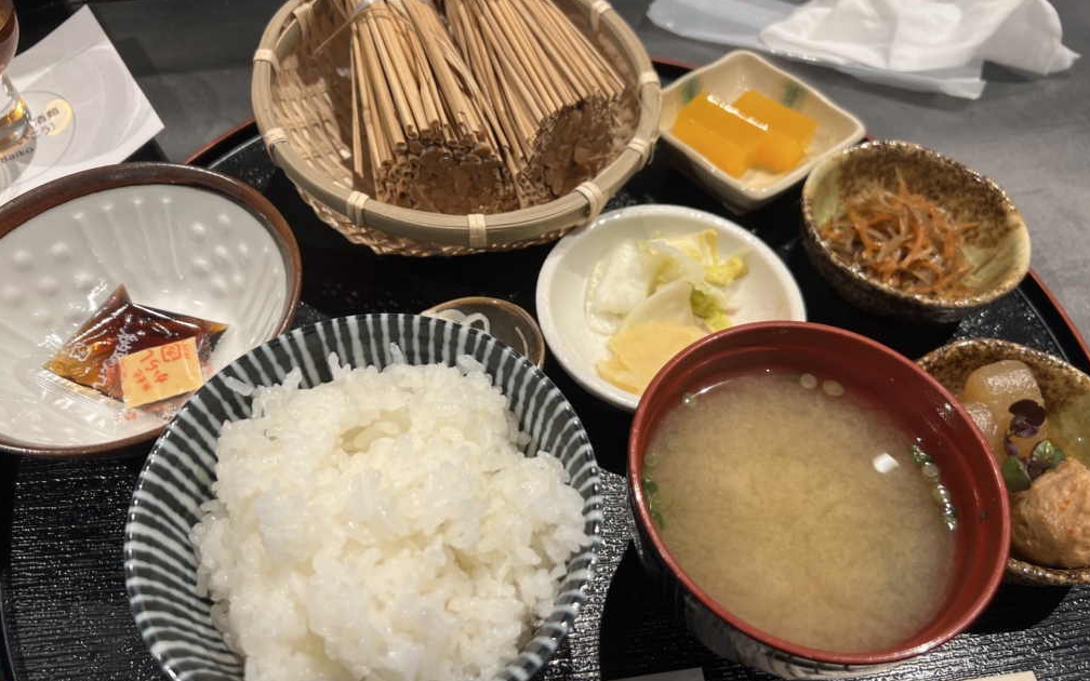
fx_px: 832
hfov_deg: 66.5
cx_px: 548
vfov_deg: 44.5
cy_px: 360
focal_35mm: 28
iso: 100
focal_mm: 5.7
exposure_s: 1/100
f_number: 1.5
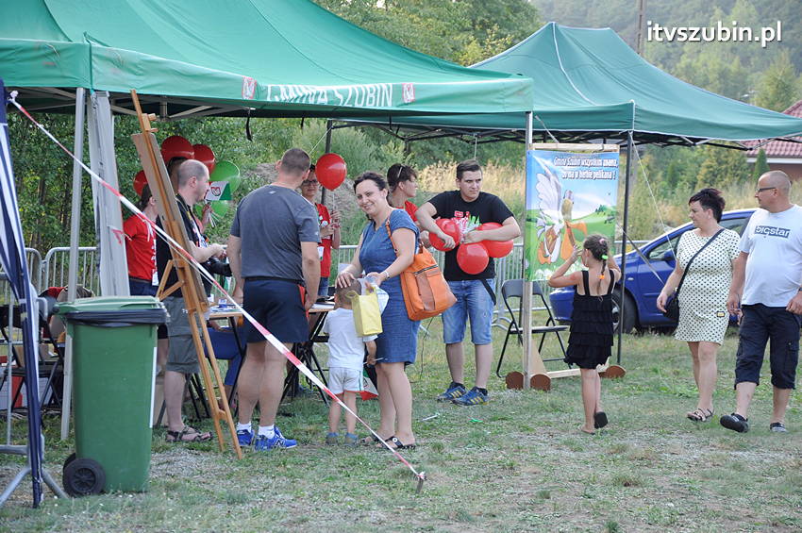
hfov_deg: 16.1
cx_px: 401
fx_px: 2838
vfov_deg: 10.7
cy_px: 266
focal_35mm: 128
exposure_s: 1/200
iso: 500
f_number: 5.6
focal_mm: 85
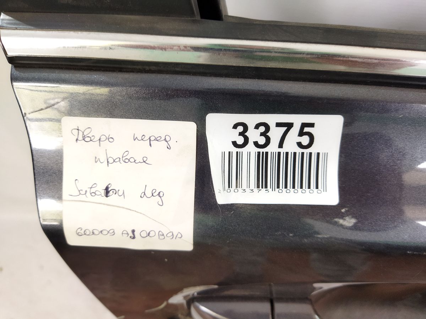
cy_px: 160
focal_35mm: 27
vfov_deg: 51.4
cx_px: 213
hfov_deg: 65.3
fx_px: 332
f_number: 1.79
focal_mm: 4.71
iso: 350
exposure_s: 1/33
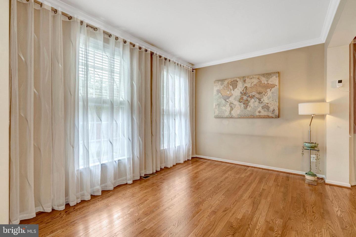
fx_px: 158
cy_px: 118
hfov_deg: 96.7
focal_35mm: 16
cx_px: 178
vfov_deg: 73.7
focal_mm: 16
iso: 1250
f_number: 8
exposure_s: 1/60
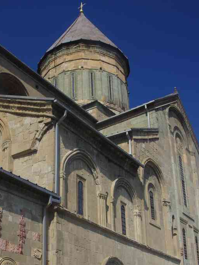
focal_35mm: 49
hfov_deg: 29.6
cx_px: 70
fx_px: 375
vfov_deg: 38.3
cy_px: 188
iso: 200
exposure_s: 1/100
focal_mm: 23.1
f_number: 11
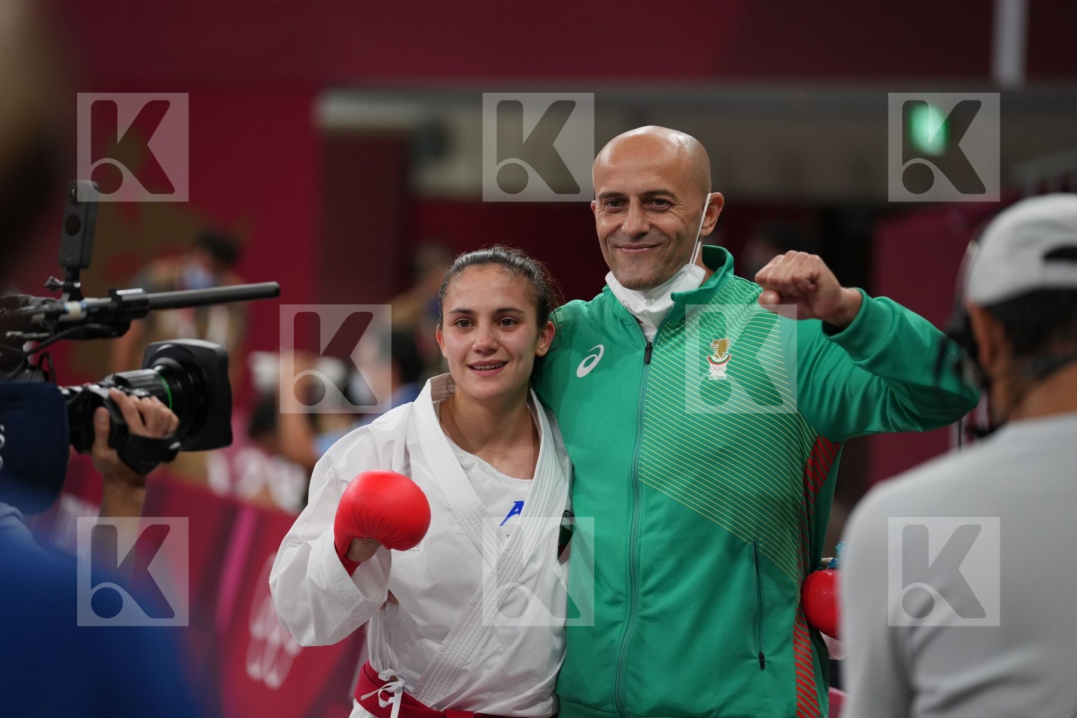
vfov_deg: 8.6
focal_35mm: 159
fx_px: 4756
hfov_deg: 12.9
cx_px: 538
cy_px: 359
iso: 800
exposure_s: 1/1000
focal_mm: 159
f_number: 2.8
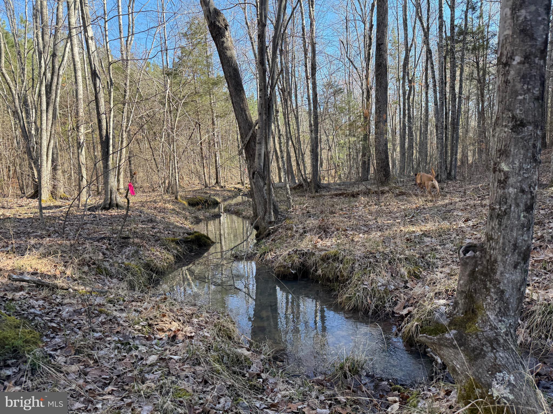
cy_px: 207
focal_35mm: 24
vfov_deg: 56.8
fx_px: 383
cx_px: 276
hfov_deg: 71.6
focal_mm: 6.76
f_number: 1.78
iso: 100
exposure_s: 1/702
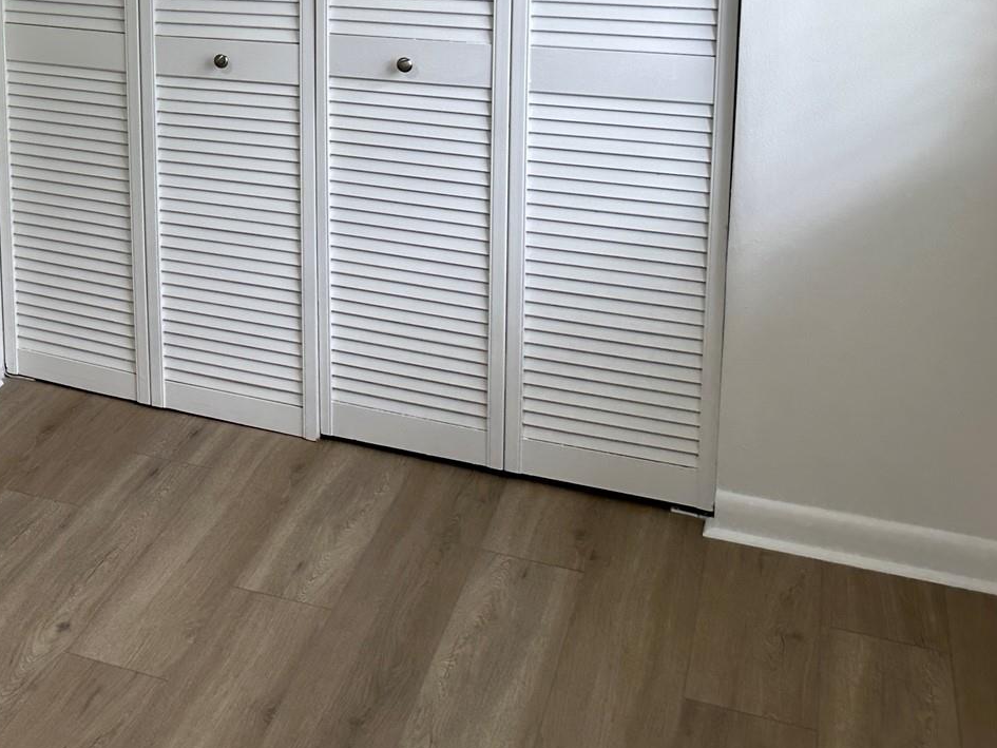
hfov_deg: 32.8
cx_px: -65
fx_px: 1498
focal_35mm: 52
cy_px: -5
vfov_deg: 26.5
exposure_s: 1/120
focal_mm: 6.86
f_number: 1.78
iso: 64
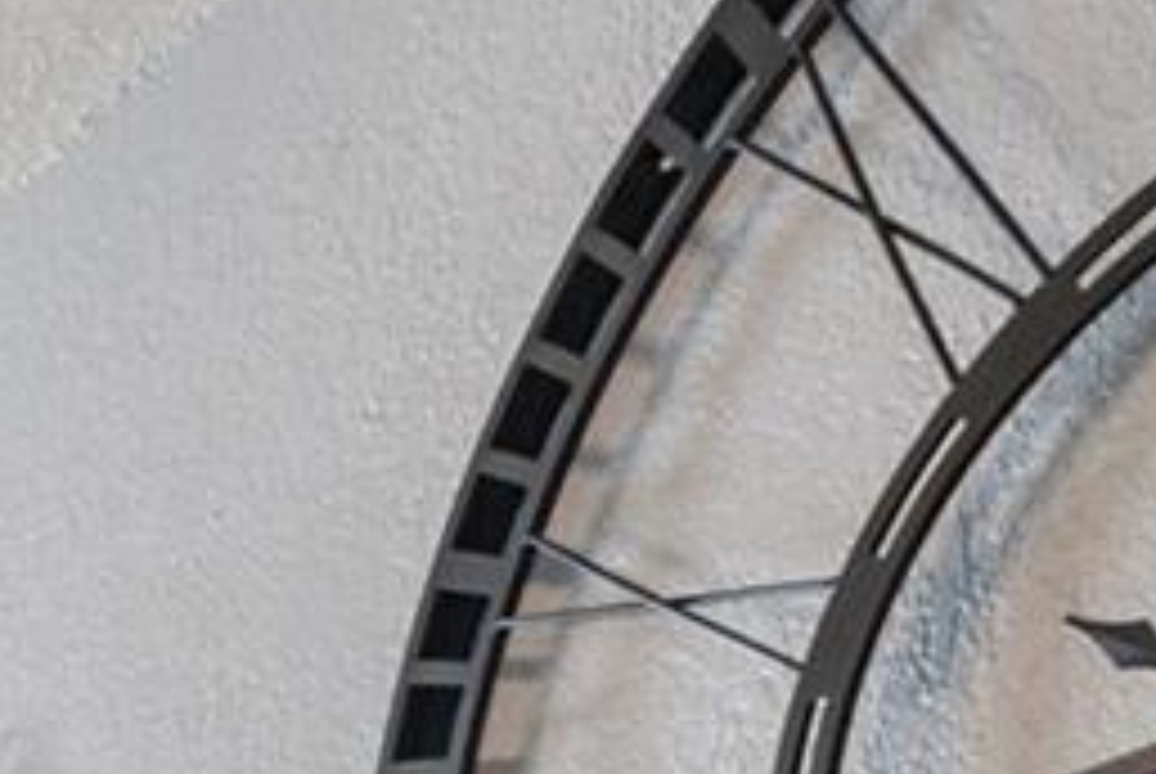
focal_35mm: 87
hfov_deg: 13.8
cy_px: 1822
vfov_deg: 12.5
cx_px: -1808
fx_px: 2797
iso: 400
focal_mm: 14
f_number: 8
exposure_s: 1/13
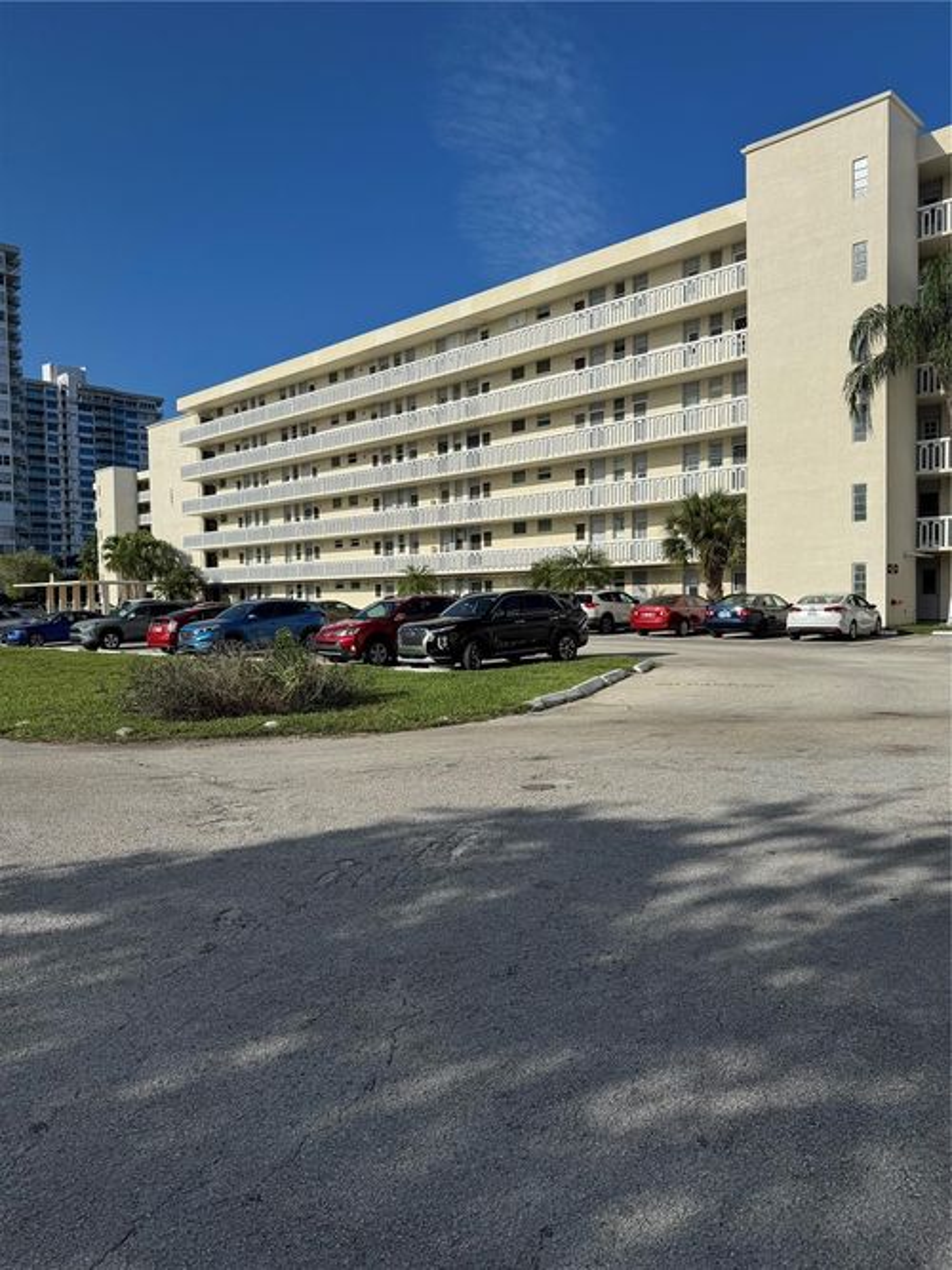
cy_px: 635
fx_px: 880
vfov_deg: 71.6
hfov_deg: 56.8
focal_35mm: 24
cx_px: 476
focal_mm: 6.76
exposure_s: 1/9009
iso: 80
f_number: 1.78
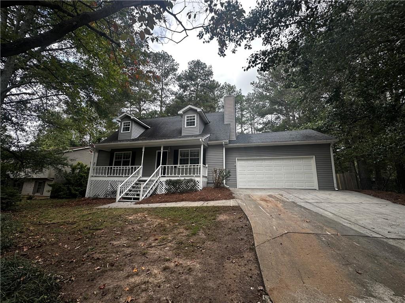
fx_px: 164
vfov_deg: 85.7
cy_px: 152
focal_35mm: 14
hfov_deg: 102.1
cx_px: 202
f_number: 2.2
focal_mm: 2.22
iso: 40
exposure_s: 1/290
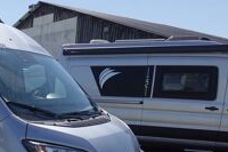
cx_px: -39
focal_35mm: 48
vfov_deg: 26.7
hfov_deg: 34.0
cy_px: 146
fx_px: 304
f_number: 2
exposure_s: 1/4000
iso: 125
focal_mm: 7.6
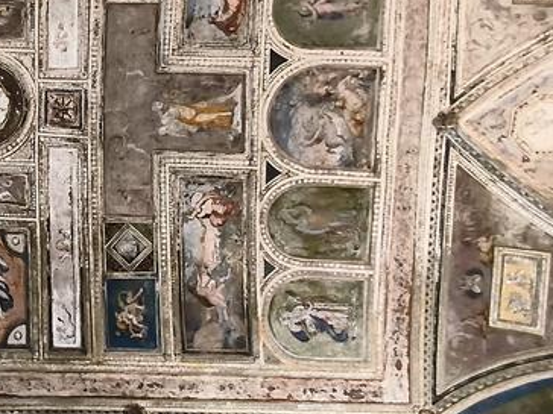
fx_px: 527
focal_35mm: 33
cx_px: -18
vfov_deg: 42.3
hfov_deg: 45.3
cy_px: 131
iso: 640
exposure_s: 1/25
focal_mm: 1.65
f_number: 2.2
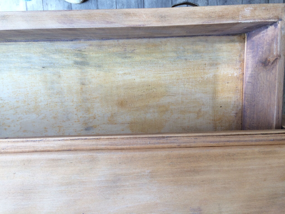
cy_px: 107
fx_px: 239
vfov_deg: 48.2
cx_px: 142
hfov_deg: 61.7
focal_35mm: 29
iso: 32
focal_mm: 4.15
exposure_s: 1/100
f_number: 2.2
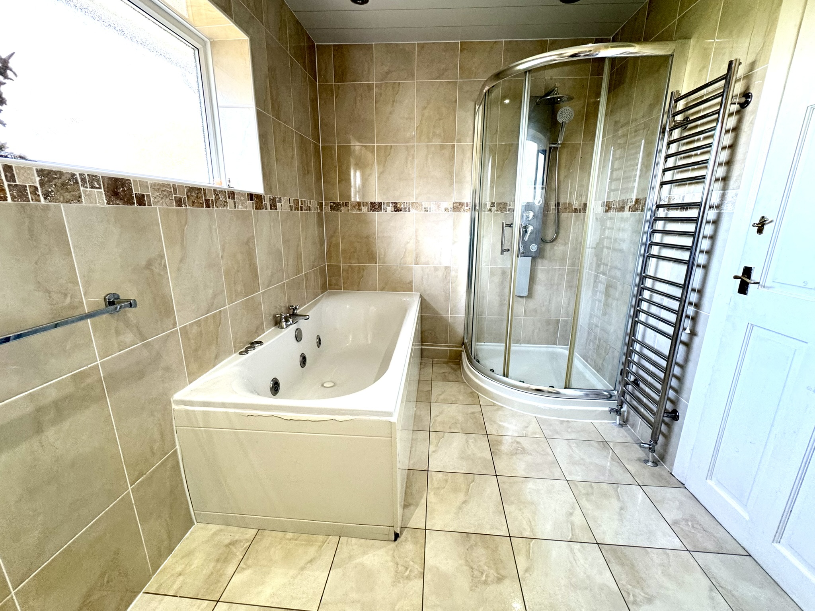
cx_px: 408
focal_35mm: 14
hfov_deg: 102.1
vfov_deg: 85.7
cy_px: 306
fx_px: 330
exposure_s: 1/50
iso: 160
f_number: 2.2
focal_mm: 2.22
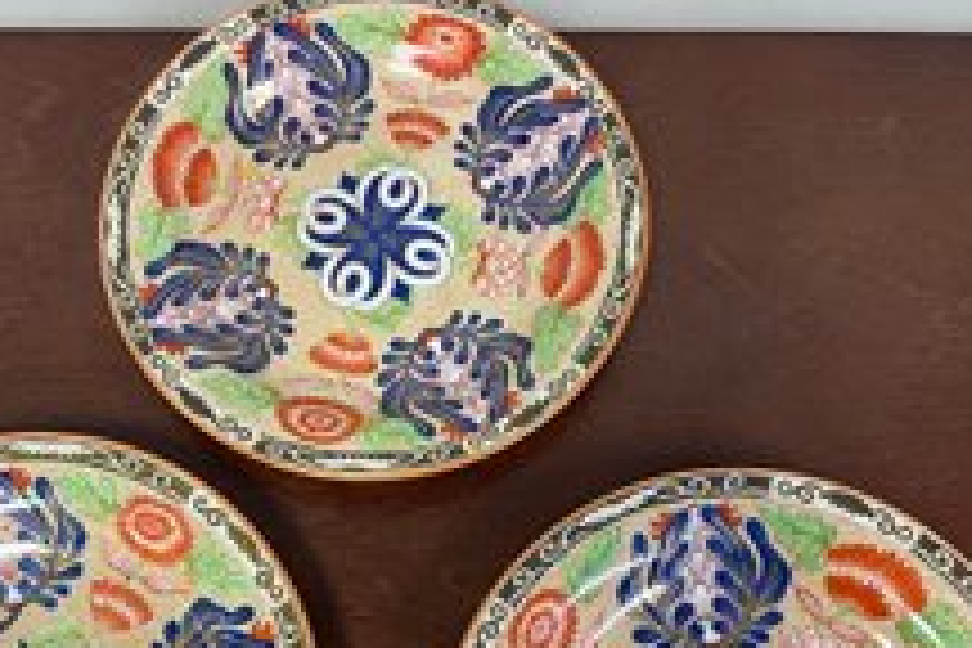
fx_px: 1161
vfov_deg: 30.2
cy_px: 551
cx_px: 398
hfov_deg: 45.2
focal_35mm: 43
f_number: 1.6
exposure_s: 1/60
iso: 160
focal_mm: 4.2
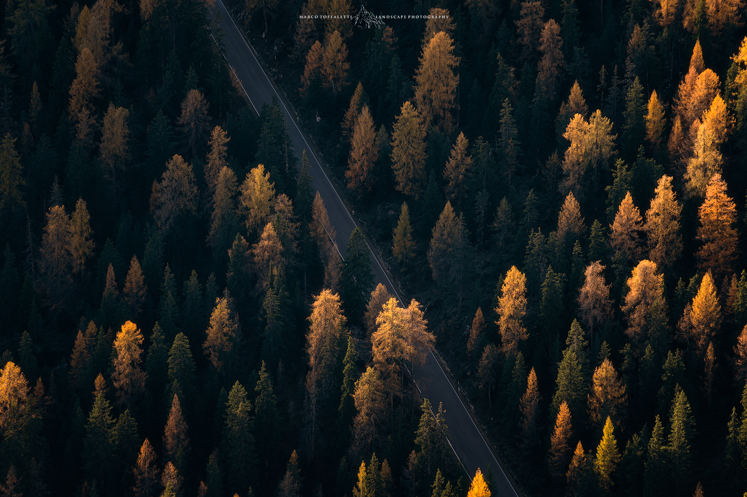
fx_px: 6221
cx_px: 374
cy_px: 248
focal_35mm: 300
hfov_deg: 6.9
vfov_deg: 4.6
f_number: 10
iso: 100
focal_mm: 300
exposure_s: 1/40
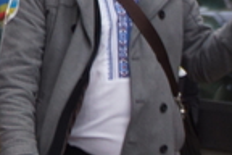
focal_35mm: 601
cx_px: -319
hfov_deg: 3.4
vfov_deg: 2.3
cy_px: -129
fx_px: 3873
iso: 250
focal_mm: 60
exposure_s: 1/100
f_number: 5.6
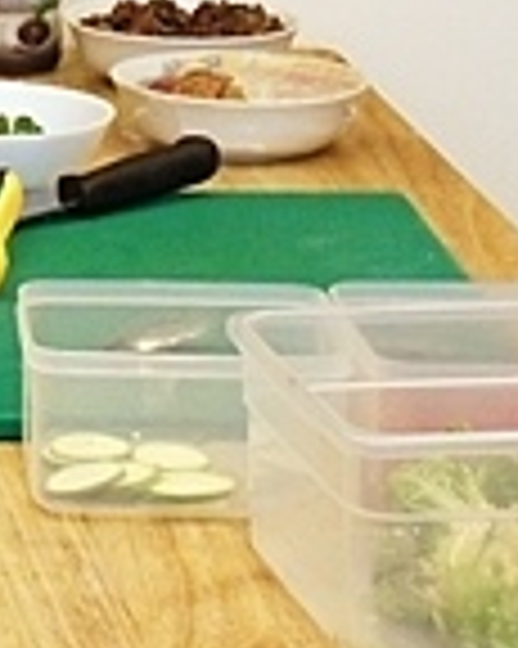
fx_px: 3874
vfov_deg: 9.3
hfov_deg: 7.4
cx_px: -518
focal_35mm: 202
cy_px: -353
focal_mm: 23
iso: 1600
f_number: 7.1
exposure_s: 1/20
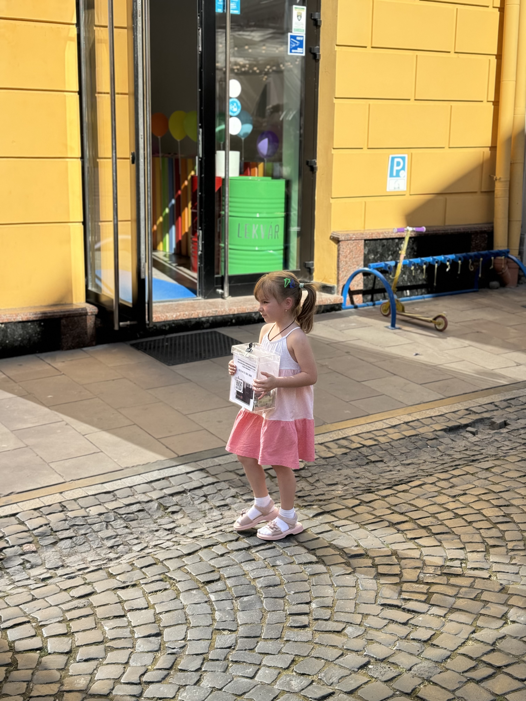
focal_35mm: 48
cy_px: 350
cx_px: 263
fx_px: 972
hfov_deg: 30.3
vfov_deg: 39.7
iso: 64
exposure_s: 1/1923
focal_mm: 6.76
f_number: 1.78
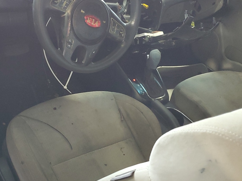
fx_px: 329
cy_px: 86
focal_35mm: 47
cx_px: 93
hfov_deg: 40.2
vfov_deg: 30.9
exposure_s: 1/60.2
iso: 188
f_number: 1.5
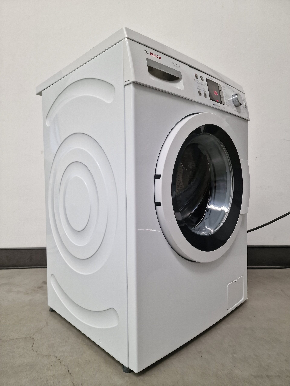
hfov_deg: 58.9
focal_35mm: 23
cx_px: 145
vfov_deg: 73.9
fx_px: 257
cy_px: 193
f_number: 1.8
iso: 100
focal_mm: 6.4
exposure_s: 1/100
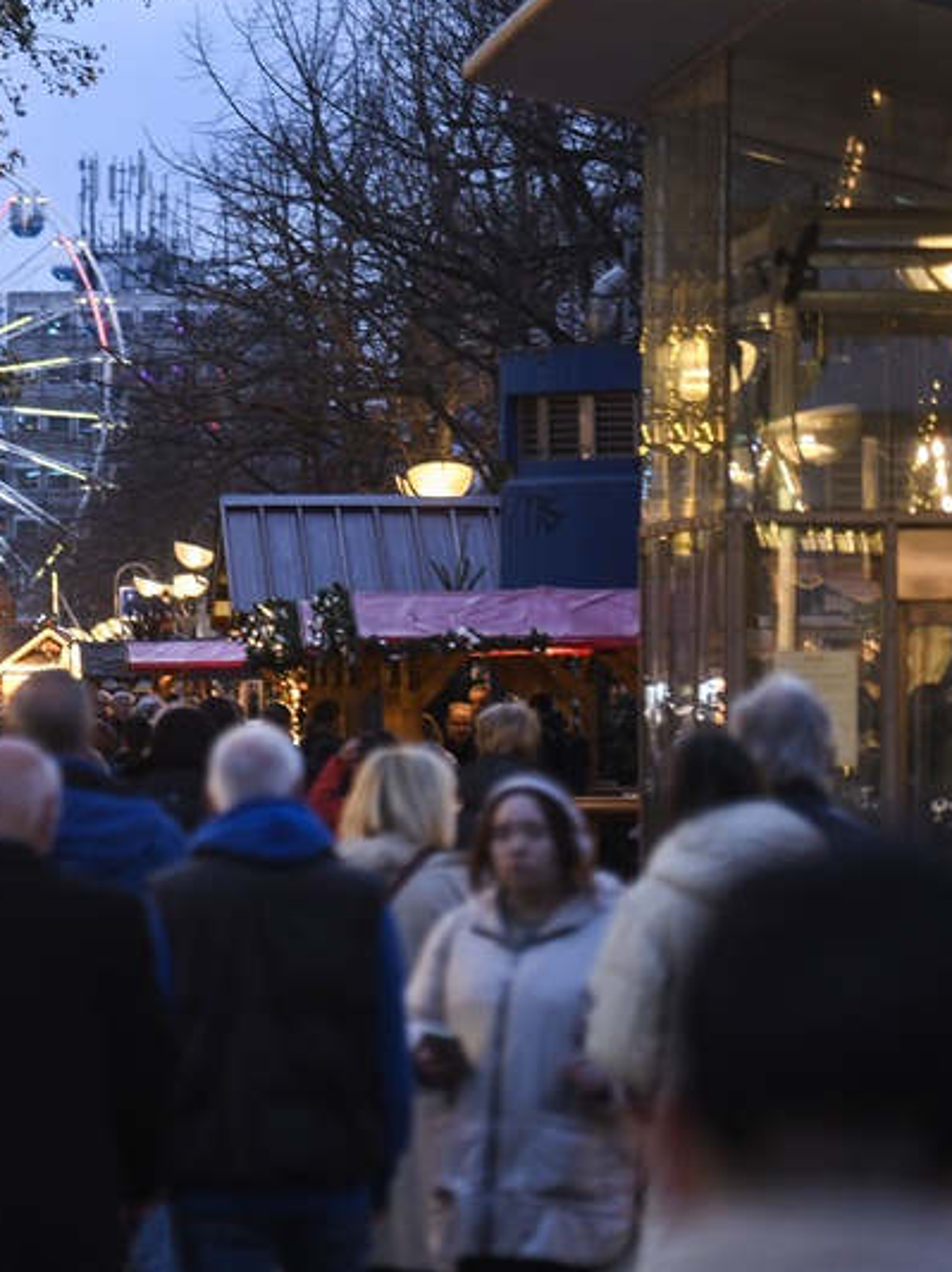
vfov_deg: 9.0
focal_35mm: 221
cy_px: 594
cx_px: -341
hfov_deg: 6.6
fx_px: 8114
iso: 640
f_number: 2.8
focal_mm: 102
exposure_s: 1/50
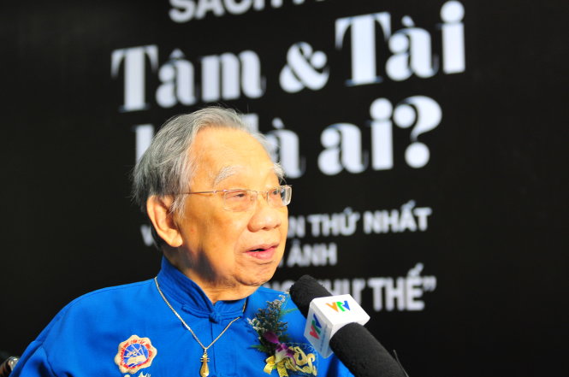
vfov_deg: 18.1
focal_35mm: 75
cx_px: 284
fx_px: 1183
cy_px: 188
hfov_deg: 27.0
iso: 560
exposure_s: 1/100
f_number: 2.8
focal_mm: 50
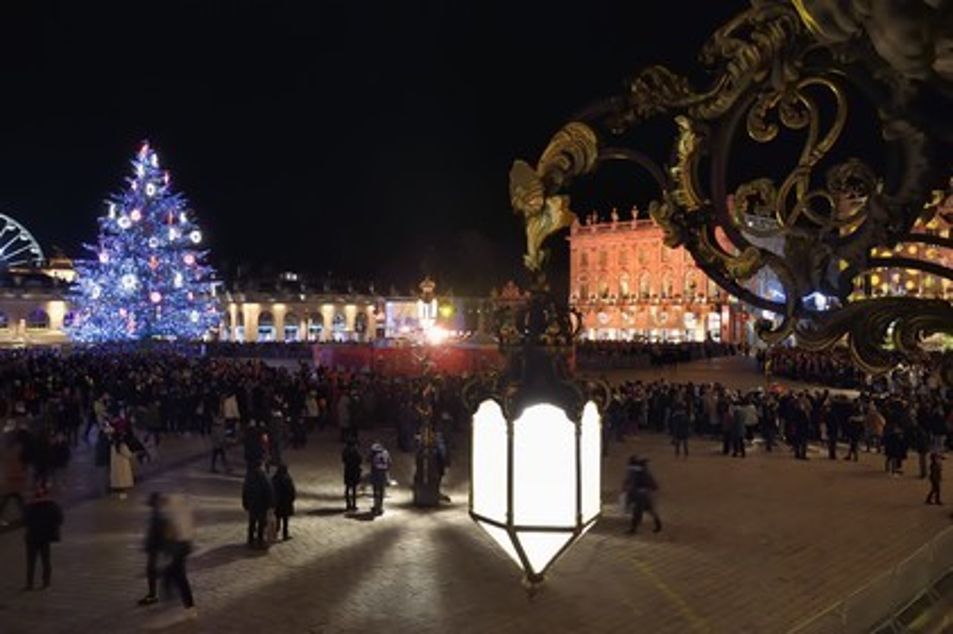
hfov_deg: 62.0
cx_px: 476
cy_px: 317
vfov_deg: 43.5
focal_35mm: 30
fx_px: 794
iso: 1600
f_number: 9
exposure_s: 1/6
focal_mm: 30
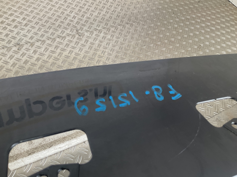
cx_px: 118
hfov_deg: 61.7
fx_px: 199
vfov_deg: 48.2
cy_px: 88
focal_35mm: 29
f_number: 1.8
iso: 40
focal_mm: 3
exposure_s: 1/60
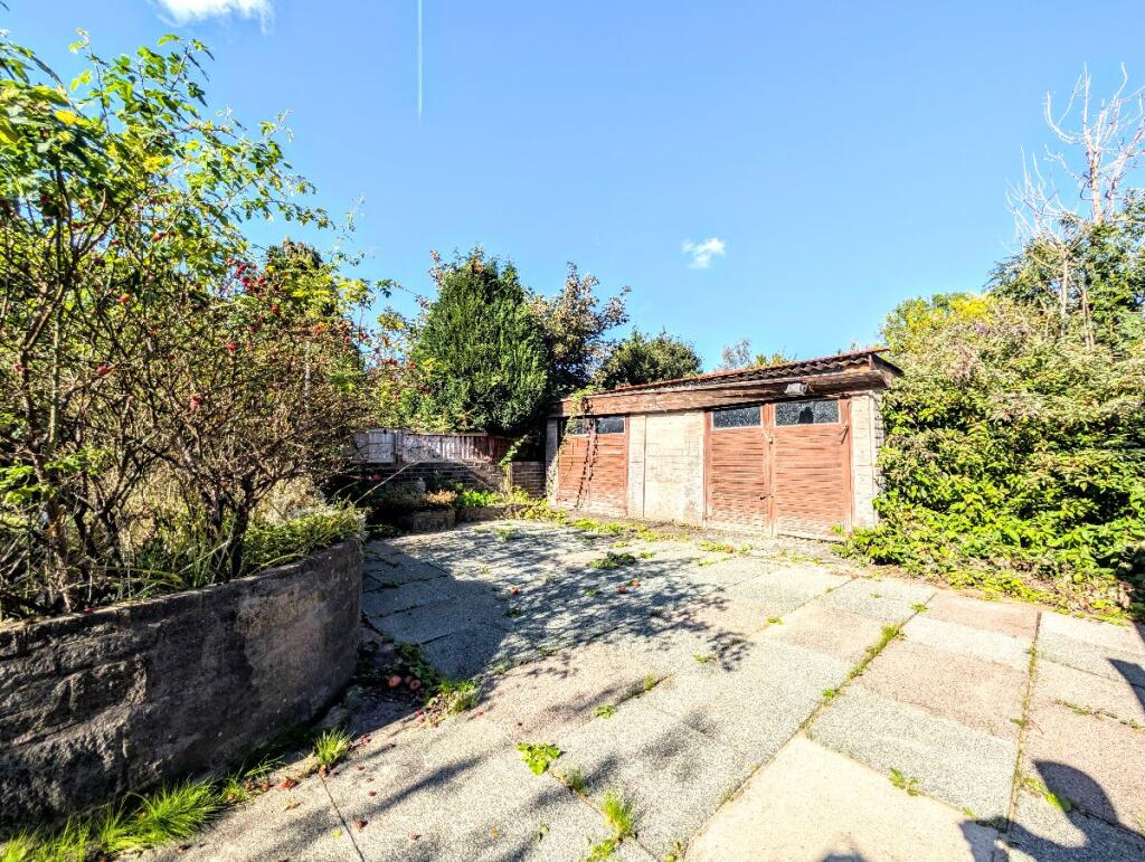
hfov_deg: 110.5
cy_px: 431
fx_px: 397
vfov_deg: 94.6
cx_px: 572
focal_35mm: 12
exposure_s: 1/2041
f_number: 1.7
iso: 50
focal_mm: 2.02
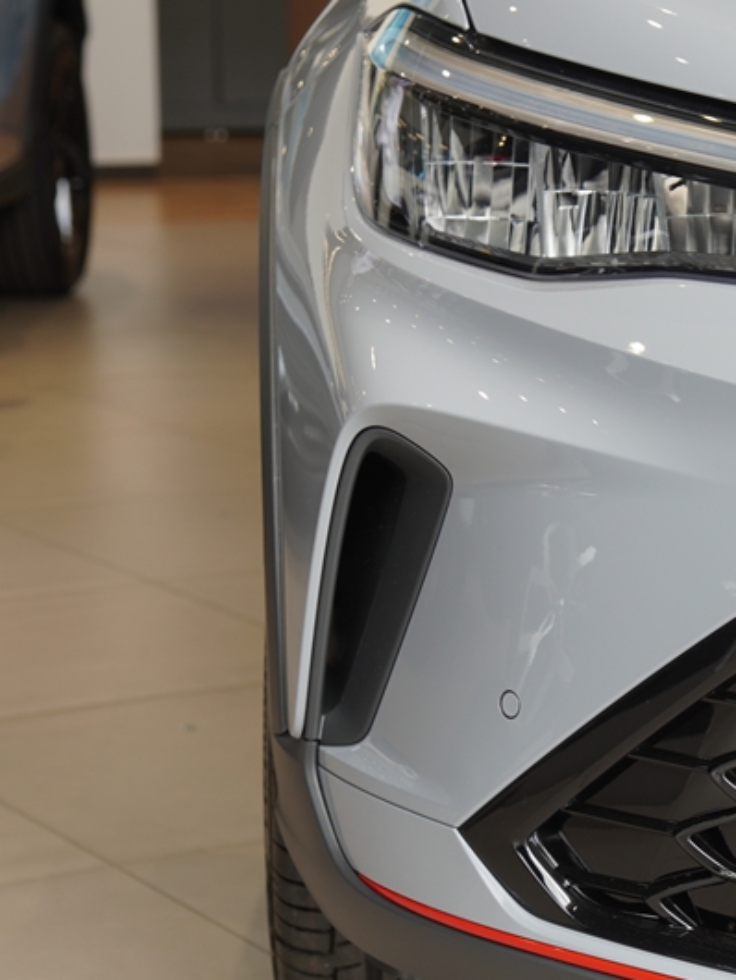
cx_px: 629
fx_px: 3314
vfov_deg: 16.8
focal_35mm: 117
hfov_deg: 12.6
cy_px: 526
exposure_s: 1/80
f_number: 4
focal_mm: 42
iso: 125
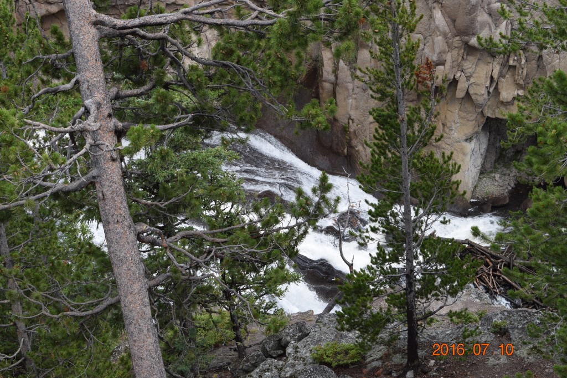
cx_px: 284
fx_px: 1299
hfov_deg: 24.6
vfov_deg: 16.5
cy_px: 189
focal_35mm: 82
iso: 280
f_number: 8
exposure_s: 1/250
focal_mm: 55
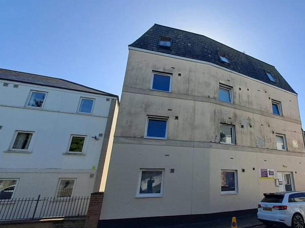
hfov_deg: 81.0
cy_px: 116
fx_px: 167
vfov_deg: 68.6
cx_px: 211
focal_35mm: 19
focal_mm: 1.42
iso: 40
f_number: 2.2
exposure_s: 1/1572
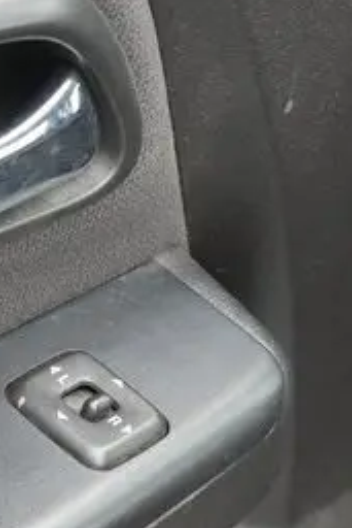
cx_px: -121
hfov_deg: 8.9
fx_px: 2212
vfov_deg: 13.6
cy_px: 358
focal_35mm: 151
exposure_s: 1/60
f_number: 5.4
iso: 1000
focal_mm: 29
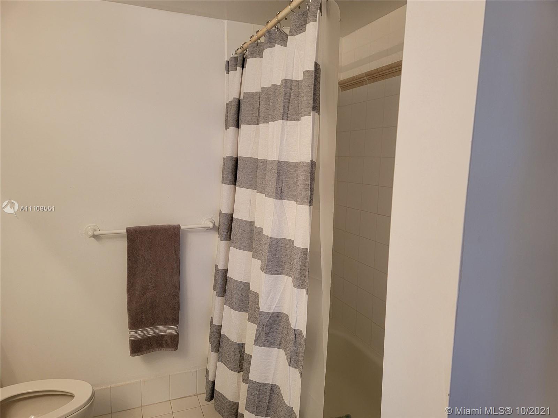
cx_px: 279
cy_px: 209
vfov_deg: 56.8
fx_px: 387
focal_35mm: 24
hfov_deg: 71.6
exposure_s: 1/119
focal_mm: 6.7
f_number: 1.8
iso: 200
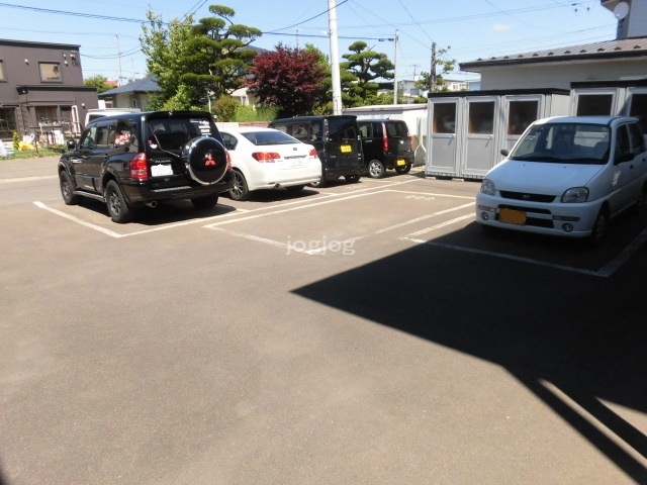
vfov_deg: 56.8
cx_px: 324
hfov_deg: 71.6
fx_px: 449
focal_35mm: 24
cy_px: 242
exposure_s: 1/1000
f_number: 3.1
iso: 100
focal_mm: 4.3
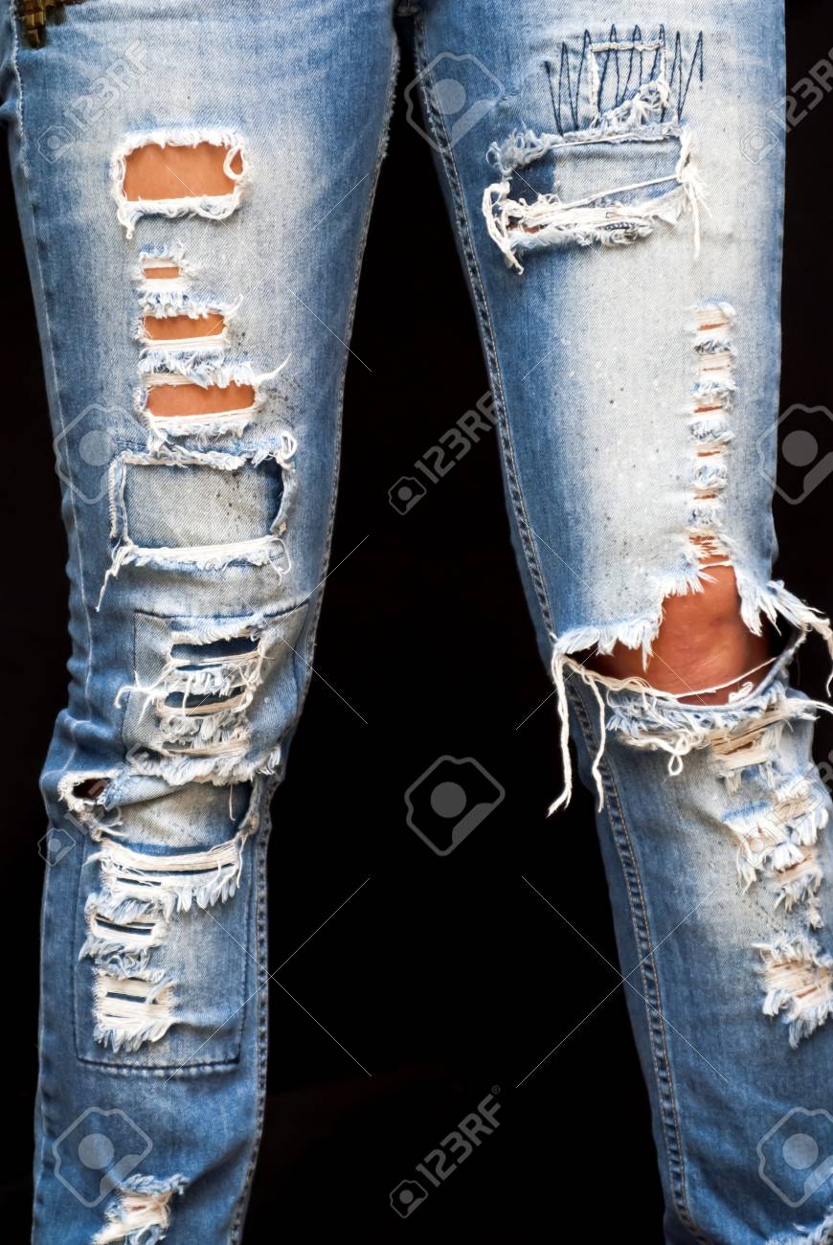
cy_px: 622
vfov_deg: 19.4
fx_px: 3634
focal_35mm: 105
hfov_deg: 13.1
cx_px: 416
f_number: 4.5
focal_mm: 70
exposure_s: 1/60
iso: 100
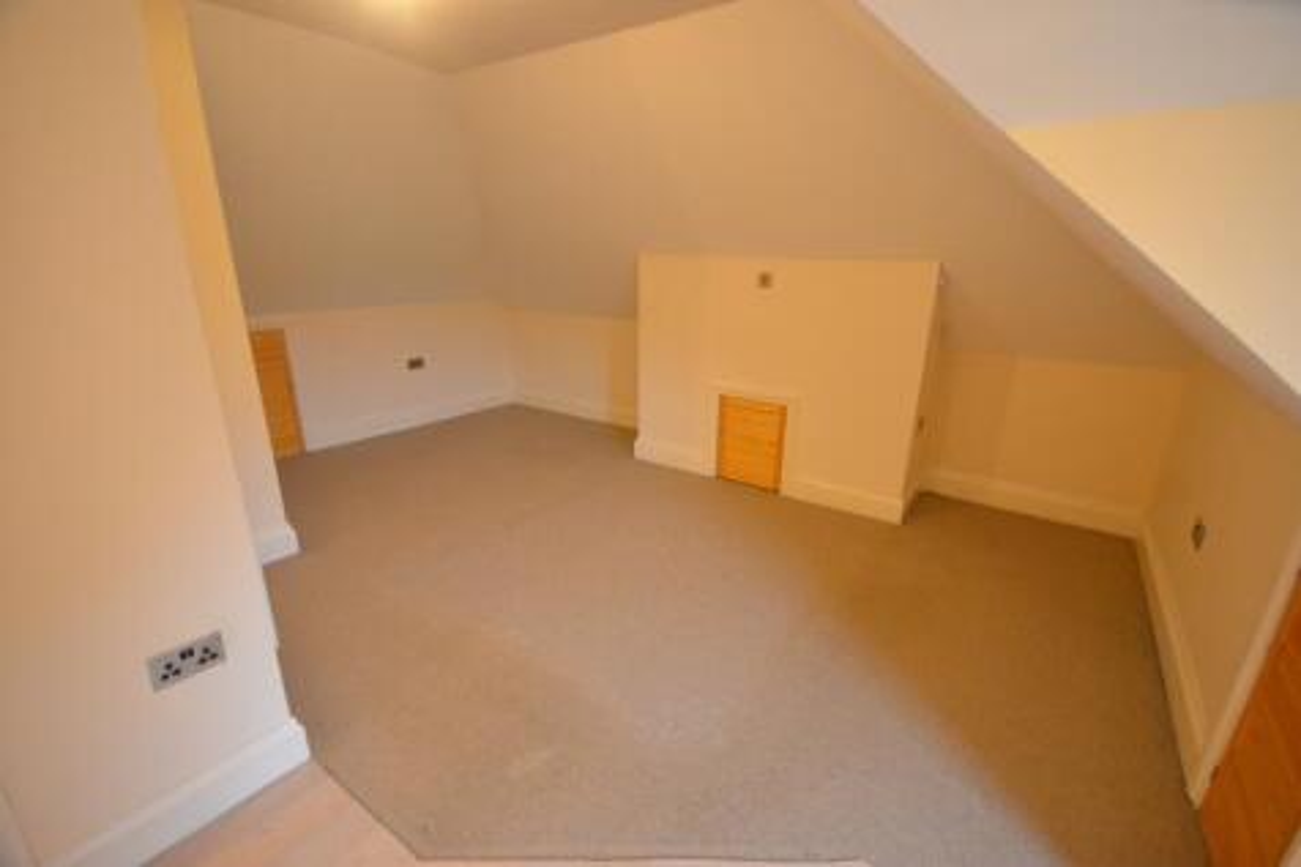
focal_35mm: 15
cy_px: 434
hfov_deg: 100.4
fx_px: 542
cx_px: 650
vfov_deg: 77.3
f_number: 4
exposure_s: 1/30
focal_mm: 10
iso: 900
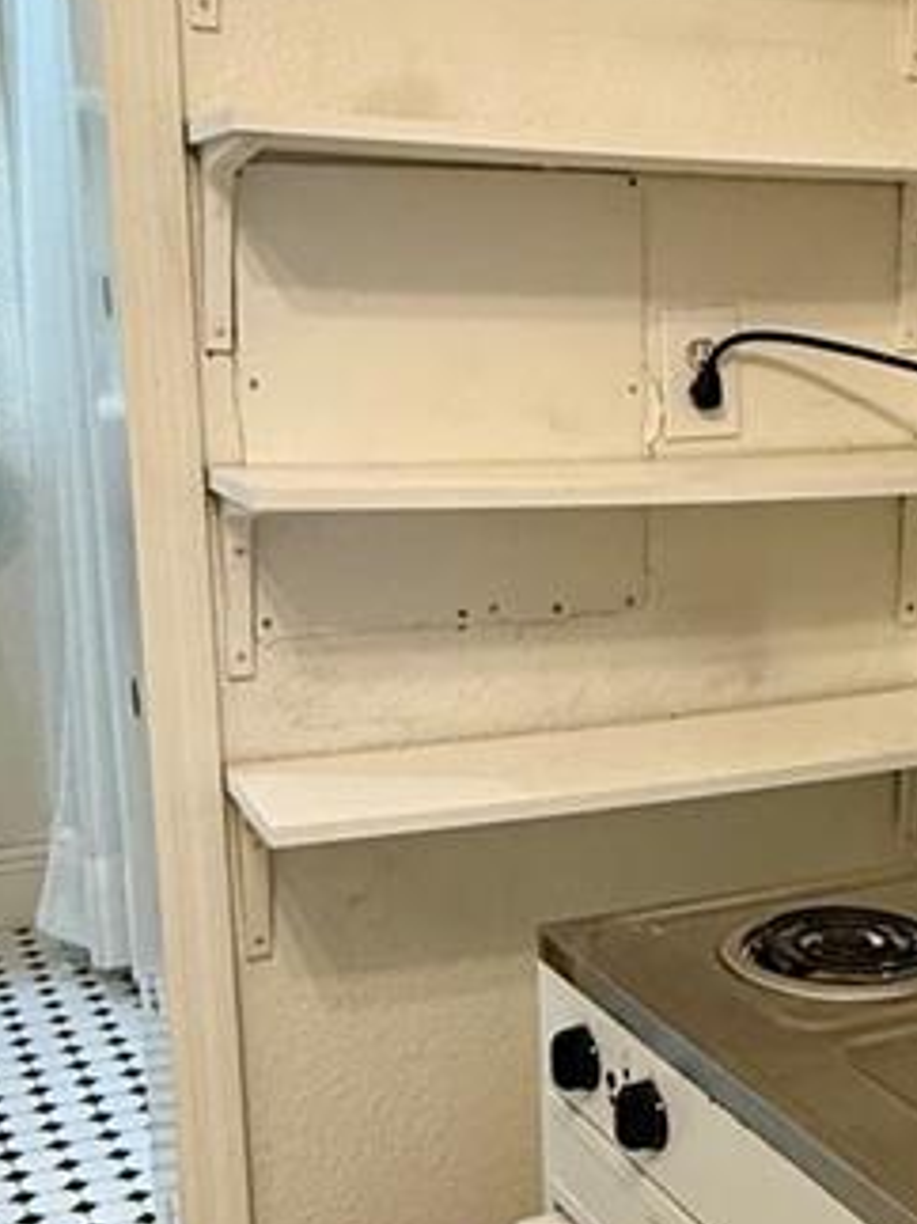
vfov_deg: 36.8
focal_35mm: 52
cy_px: 701
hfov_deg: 27.6
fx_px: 1838
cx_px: 709
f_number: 2.2
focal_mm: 2.22
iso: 250
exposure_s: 1/120
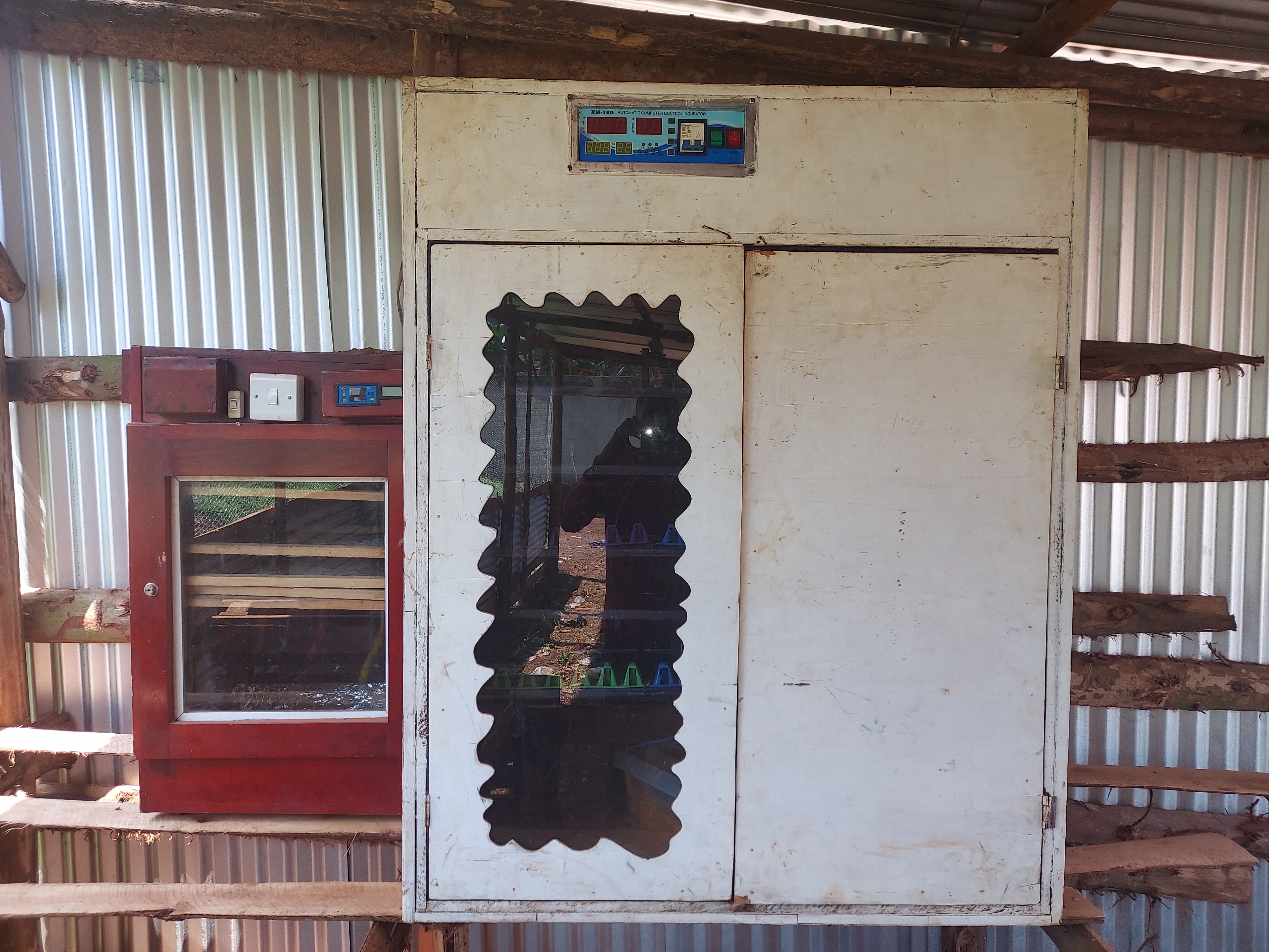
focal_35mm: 25
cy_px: 476
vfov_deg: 54.9
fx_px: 916
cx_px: 634
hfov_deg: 69.4
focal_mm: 4.6
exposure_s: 1/127
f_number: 2
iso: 50
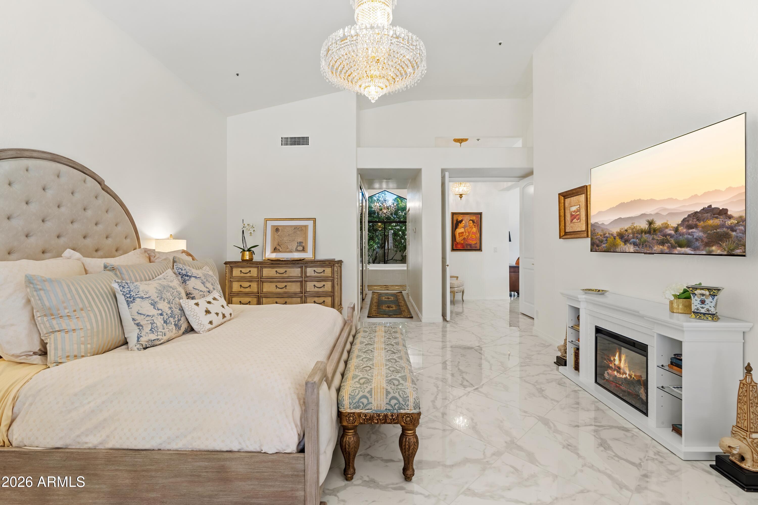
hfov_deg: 96.7
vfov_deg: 73.7
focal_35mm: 16
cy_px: 252
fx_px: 337
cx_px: 379
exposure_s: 1/20
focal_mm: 16
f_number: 8
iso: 800
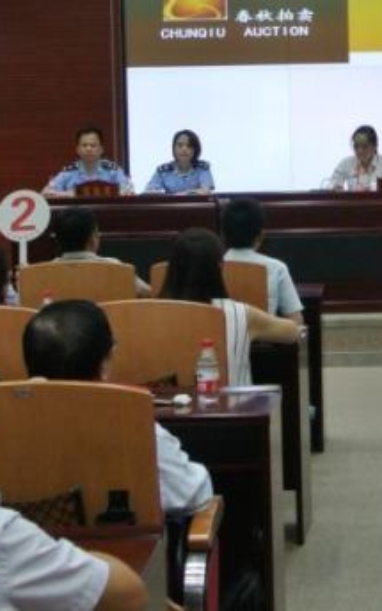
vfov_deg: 23.5
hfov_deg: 14.5
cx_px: 434
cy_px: 210
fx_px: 1466
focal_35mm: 88
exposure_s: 1/60
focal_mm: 11
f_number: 3.5
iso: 280
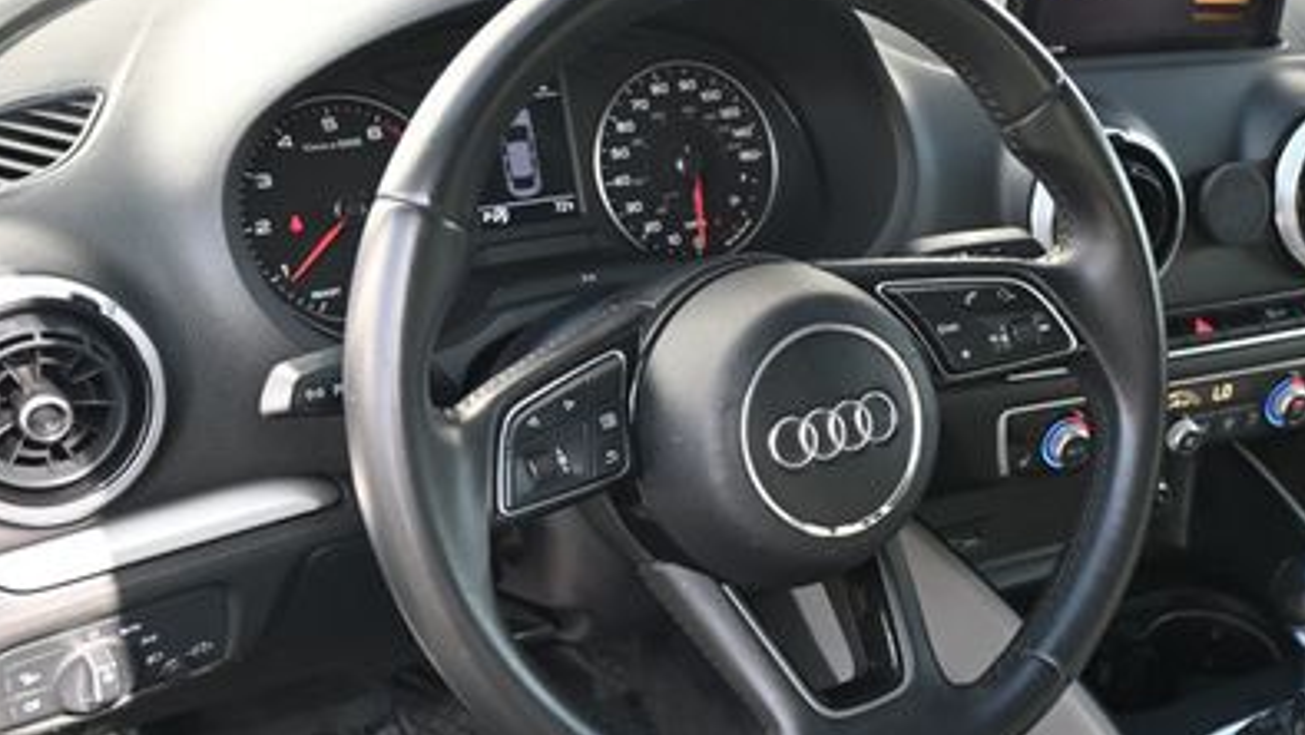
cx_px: 868
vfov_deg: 22.9
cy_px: 493
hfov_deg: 39.2
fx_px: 1810
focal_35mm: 52
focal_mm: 20.5
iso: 400
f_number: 3.8
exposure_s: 1/160
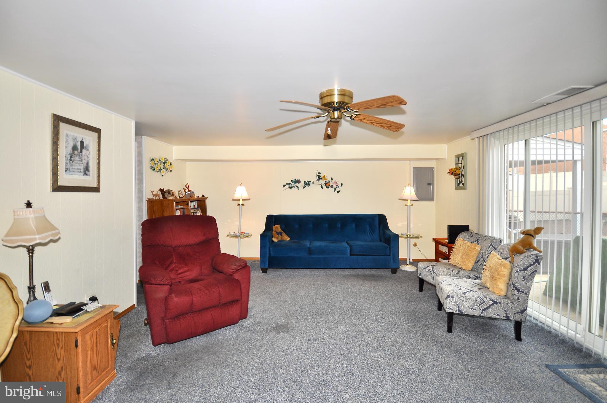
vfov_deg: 77.1
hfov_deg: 100.5
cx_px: 304
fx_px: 253
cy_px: 202
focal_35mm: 15
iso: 100
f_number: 4
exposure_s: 1/60
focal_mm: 10
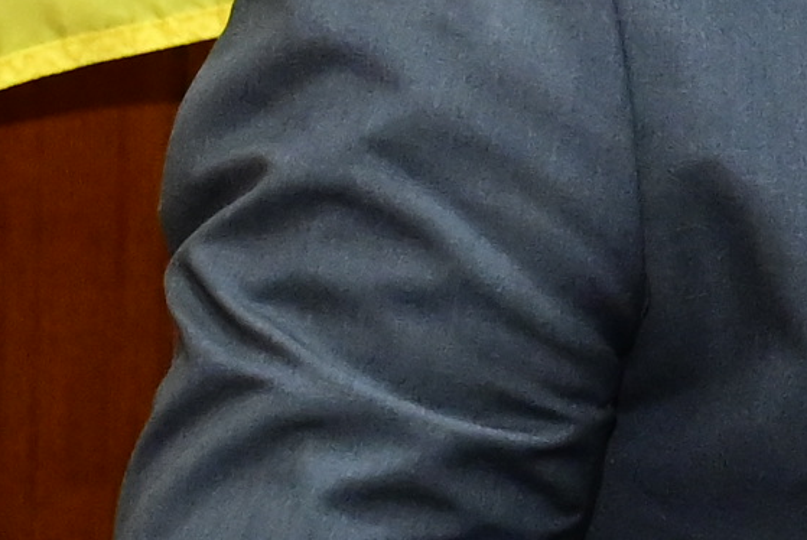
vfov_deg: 4.4
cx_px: 1807
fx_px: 7091
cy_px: 113
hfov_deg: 6.3
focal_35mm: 316
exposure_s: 1/125
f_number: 4
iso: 3200
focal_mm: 40
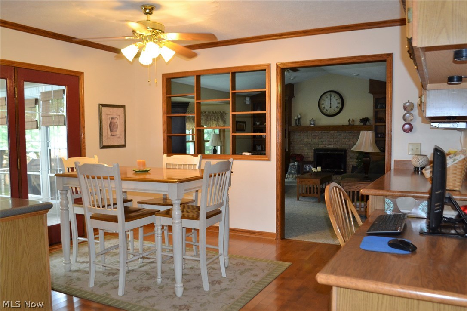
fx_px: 350
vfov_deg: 47.9
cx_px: 234
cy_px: 156
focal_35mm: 27
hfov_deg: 67.4
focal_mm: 18
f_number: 3.5
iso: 1000
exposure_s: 1/60
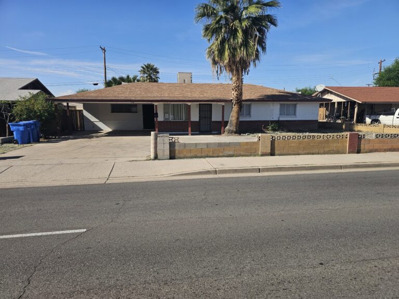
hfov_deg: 73.9
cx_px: 200
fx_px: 265
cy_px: 150
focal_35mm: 23
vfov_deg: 58.9
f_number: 1.7
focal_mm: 6.3
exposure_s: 1/1258
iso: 20
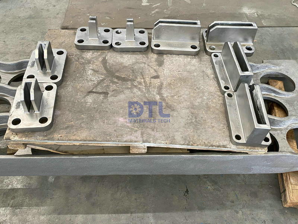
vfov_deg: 53.1
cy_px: 112
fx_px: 224
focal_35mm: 26
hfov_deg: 67.3
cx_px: 149
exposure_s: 1/60
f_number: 1.8
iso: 160
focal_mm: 4.25
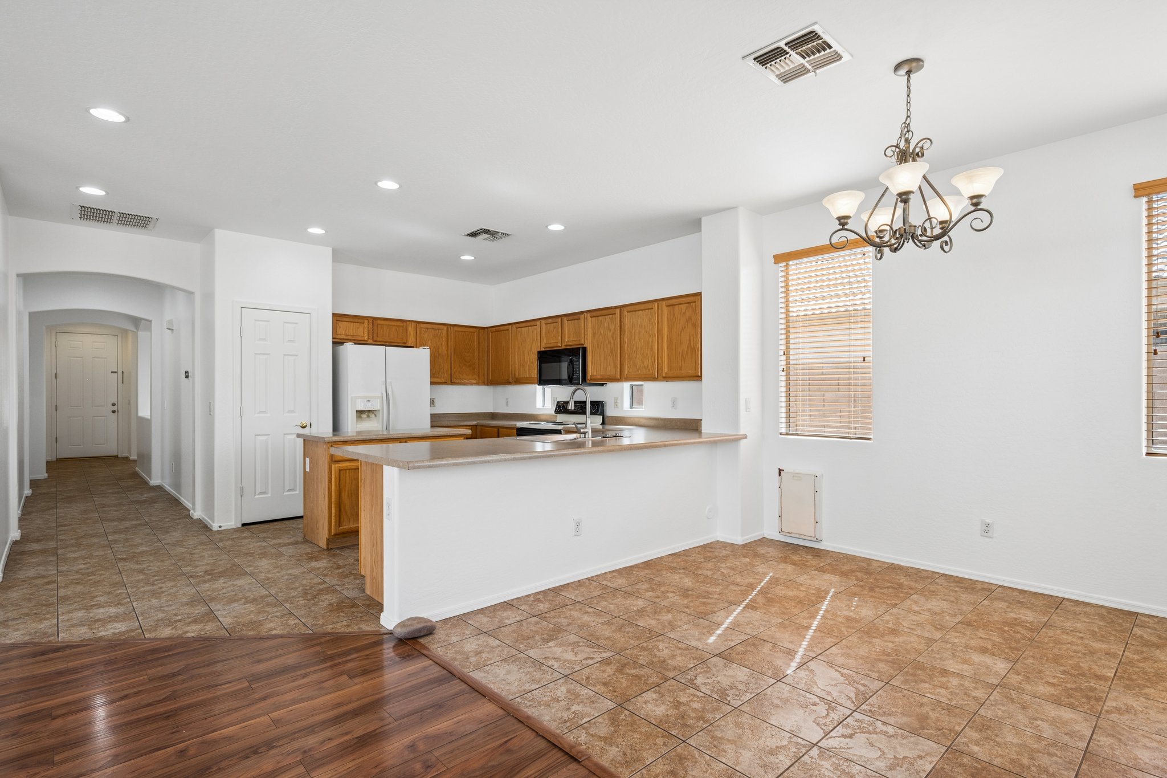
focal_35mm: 18
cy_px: 389
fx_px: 567
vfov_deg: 68.9
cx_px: 584
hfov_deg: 91.6
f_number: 8
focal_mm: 17.5
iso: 320
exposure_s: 1/100
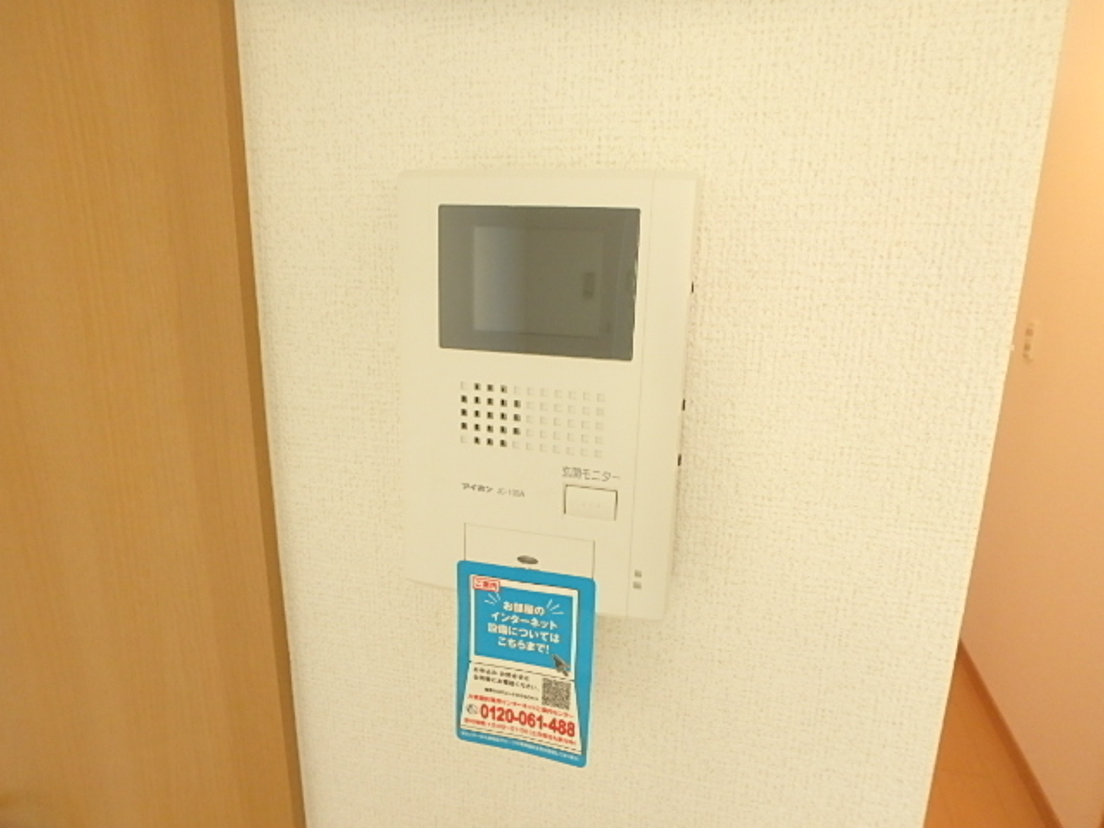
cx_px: 552
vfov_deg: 63.4
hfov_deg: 79.0
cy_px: 414
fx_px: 670
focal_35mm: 21
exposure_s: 1/30
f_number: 3.5
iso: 500
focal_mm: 3.7
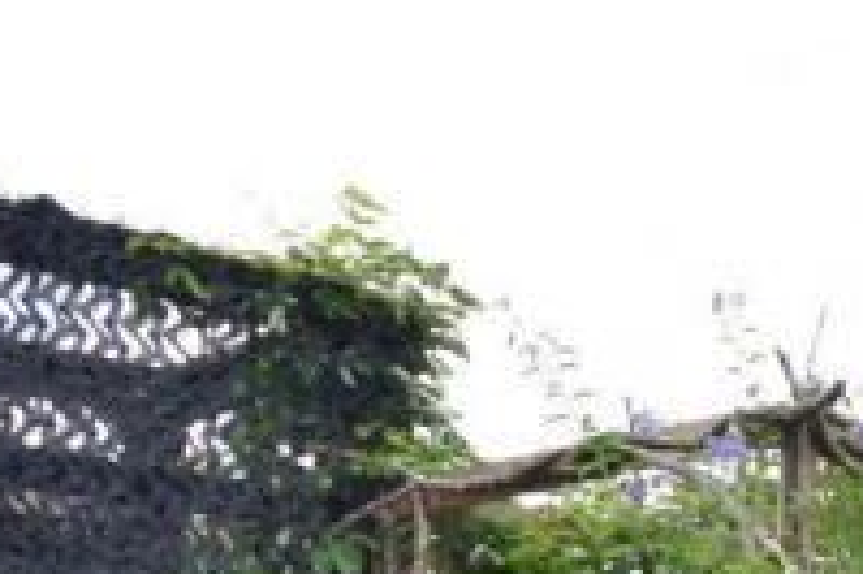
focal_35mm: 77
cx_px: 1333
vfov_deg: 16.5
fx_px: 1844
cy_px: 801
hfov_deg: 21.6
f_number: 6.3
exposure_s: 1/250
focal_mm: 10
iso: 200
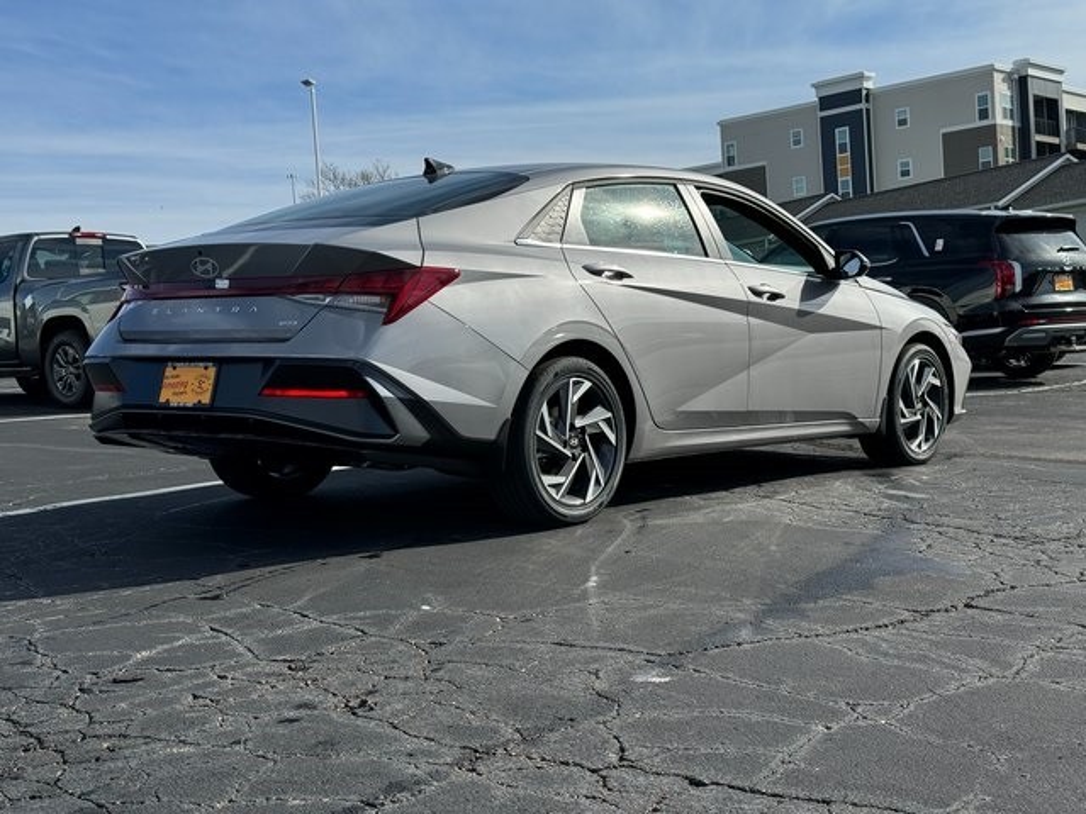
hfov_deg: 39.7
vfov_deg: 30.3
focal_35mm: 48
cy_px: 407
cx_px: 543
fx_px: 1506
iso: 64
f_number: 1.78
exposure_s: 1/4608
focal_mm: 6.76
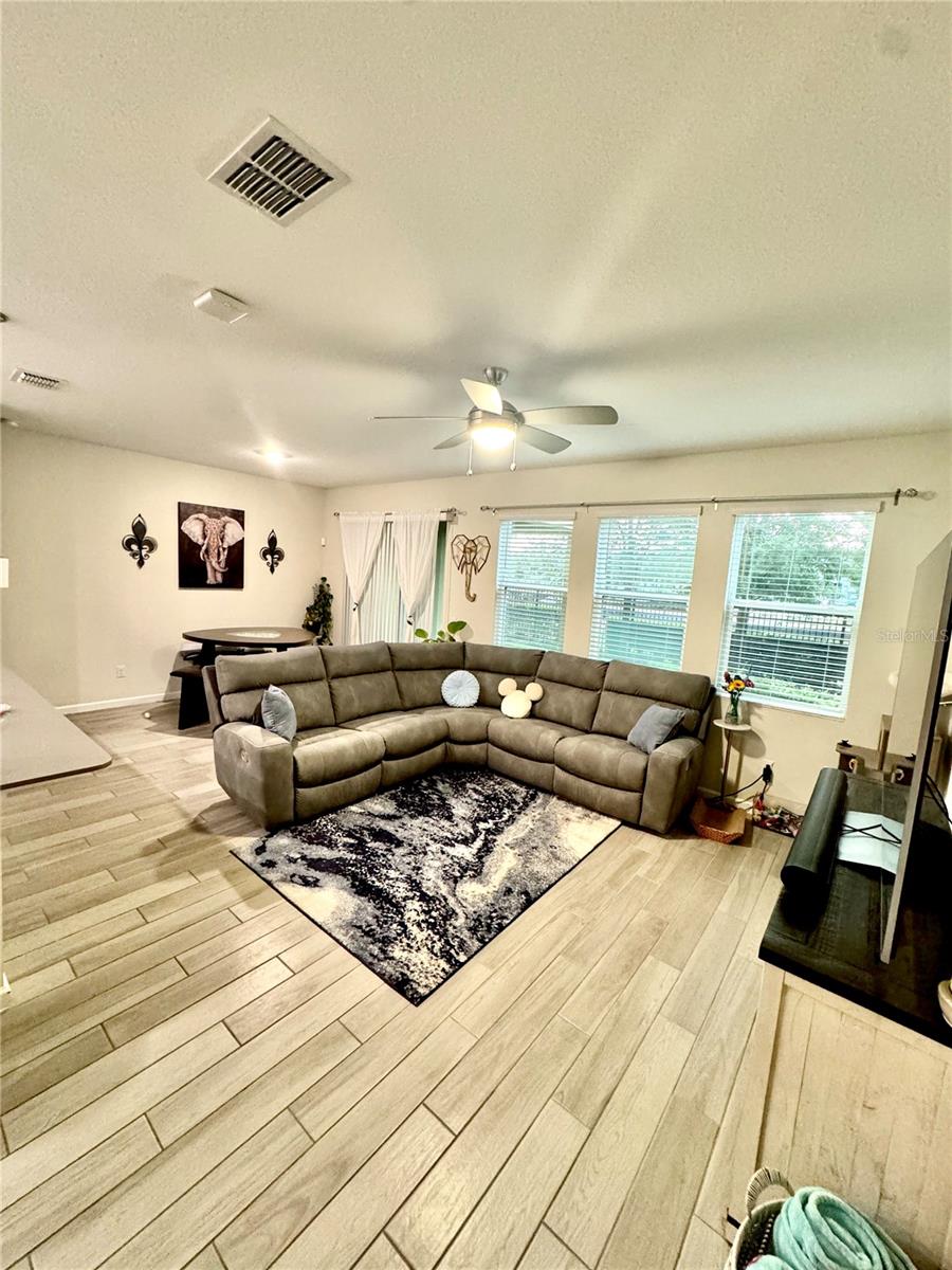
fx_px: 513
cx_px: 476
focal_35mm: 14
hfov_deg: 85.7
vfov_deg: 102.1
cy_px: 635
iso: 640
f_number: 2.2
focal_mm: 2.22
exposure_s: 1/60
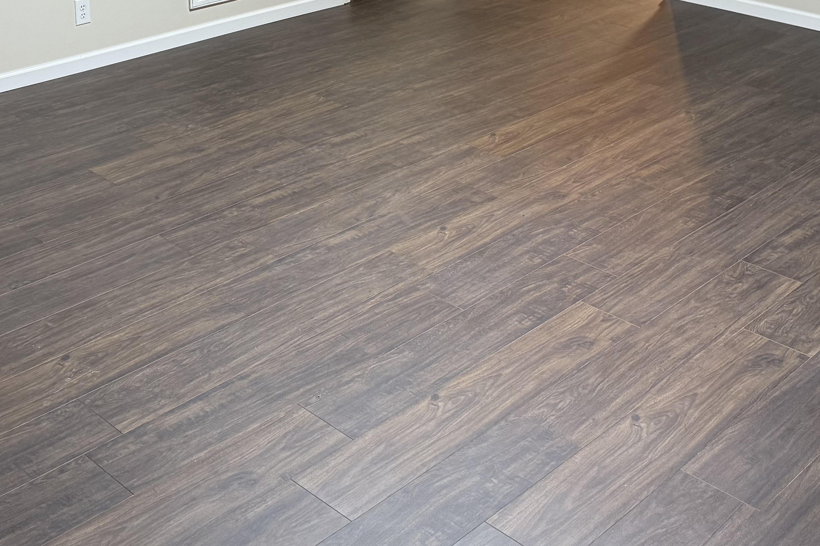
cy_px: 25
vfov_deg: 25.0
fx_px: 1184
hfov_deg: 38.0
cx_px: 308
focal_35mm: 52
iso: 250
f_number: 1.78
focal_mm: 6.76
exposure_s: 1/60
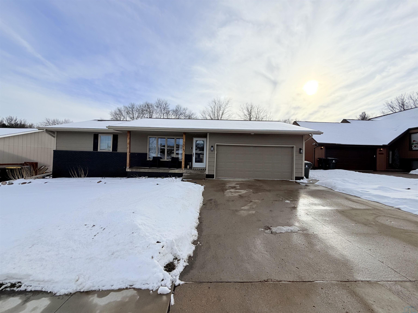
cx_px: 209
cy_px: 156
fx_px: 169
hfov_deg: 102.1
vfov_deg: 85.7
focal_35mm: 14
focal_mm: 2.22
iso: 25
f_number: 2.2
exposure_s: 1/2410
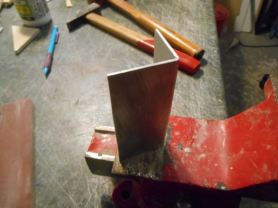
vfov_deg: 53.0
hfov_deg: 67.3
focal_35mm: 26
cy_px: 104
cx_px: 139
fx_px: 209
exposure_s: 1/25
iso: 800
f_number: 3.4
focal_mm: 4.7
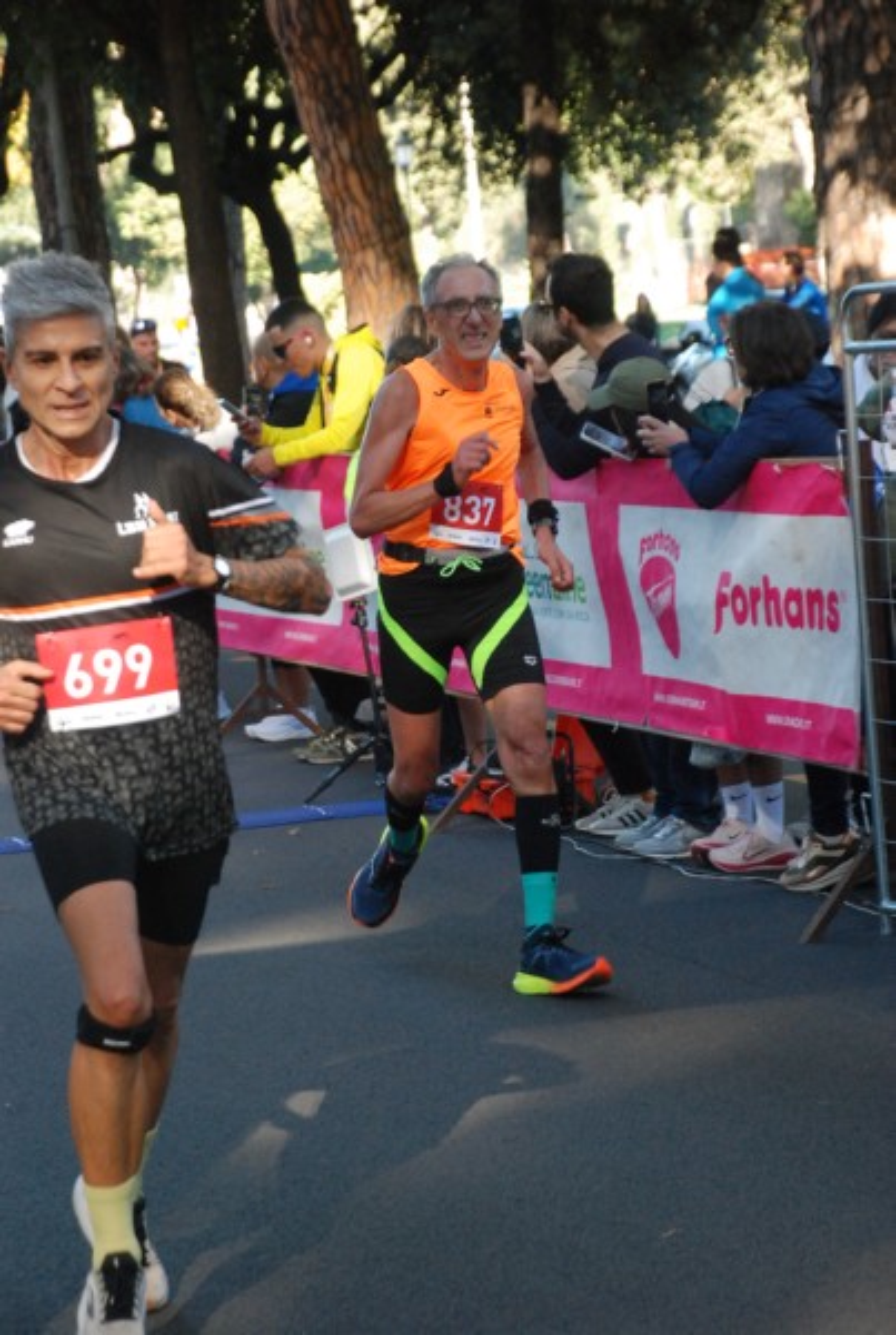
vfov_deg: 16.0
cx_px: 448
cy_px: 668
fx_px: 4735
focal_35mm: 128
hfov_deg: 10.8
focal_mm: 85
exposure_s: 1/250
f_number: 5.6
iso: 1000
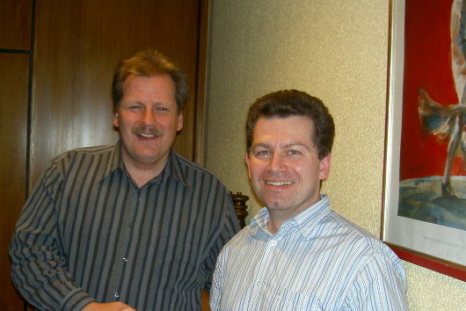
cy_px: 192
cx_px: 201
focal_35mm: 49
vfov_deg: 27.4
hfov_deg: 40.3
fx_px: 634
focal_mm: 8
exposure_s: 1/59.5
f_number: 2.8
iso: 100
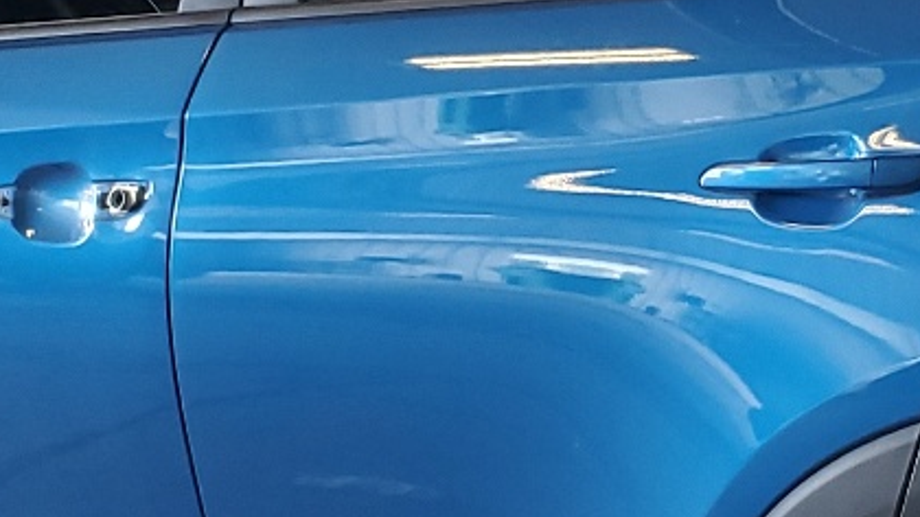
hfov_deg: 19.6
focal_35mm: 108
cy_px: 331
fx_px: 2634
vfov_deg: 11.2
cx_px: 716
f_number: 1.5
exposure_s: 1/60.2
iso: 72
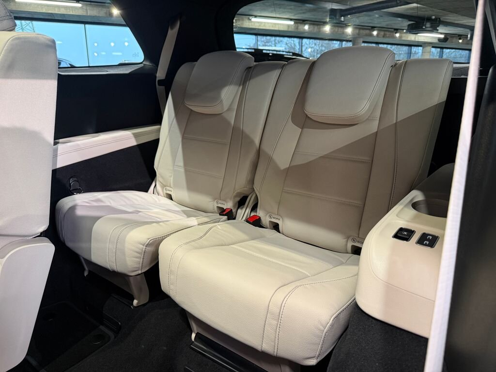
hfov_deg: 71.6
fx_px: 344
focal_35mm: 24
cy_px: 186
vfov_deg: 56.8
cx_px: 248
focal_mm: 6.76
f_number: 1.78
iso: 320
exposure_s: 1/50
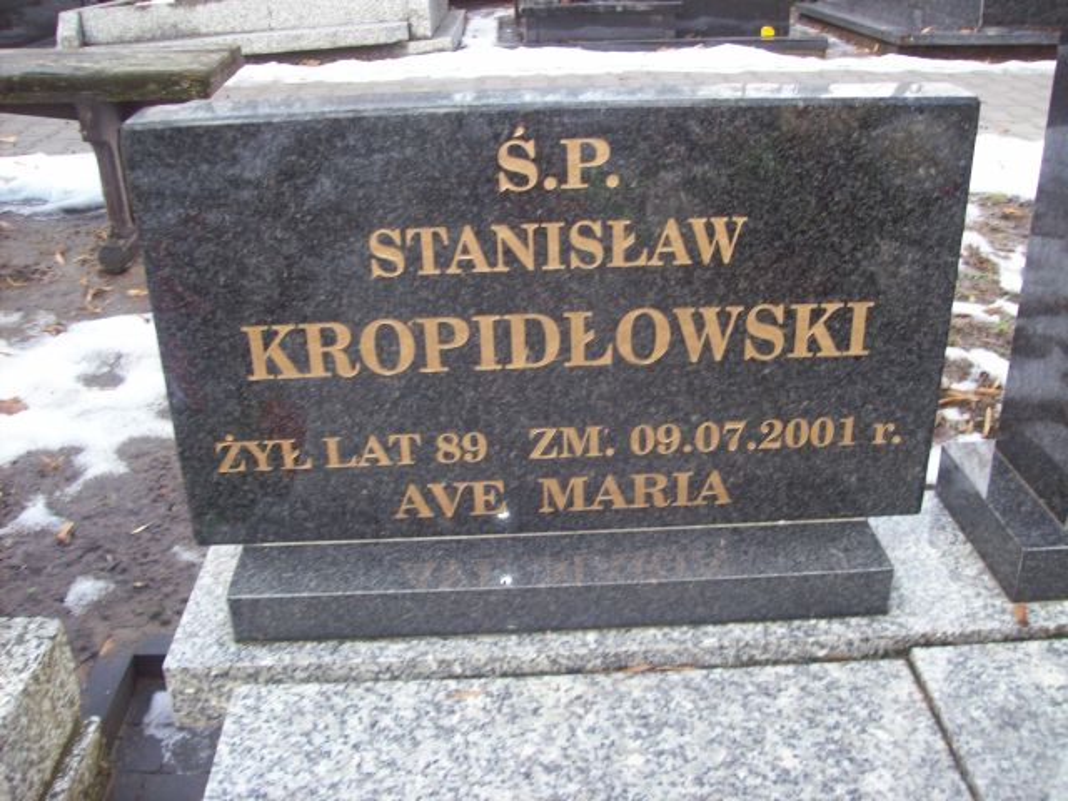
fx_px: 1111
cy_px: 400
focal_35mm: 36
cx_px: 534
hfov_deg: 51.4
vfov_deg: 39.7
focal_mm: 6
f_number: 2.7
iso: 80
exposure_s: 1/64
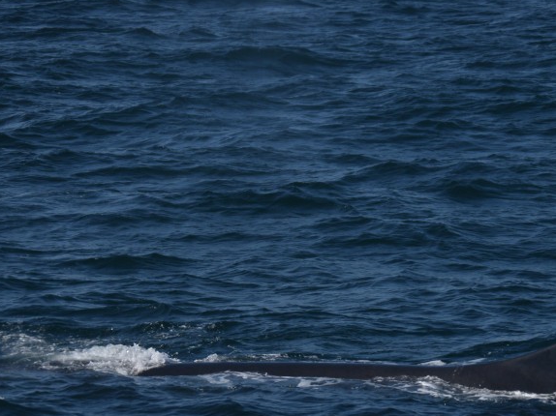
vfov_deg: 4.9
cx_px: 316
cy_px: 329
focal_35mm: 304
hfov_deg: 6.5
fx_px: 4881
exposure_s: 1/4000
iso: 200
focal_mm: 112
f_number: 4.8
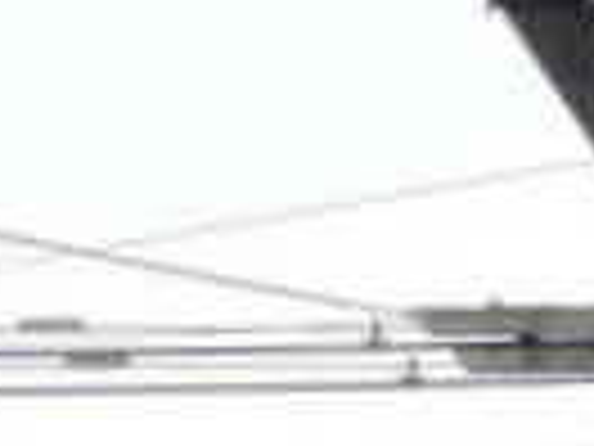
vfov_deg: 3.7
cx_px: -378
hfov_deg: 5.1
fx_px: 6641
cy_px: 1352
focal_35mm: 387
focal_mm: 8.3
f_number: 4
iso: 100
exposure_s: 1/250
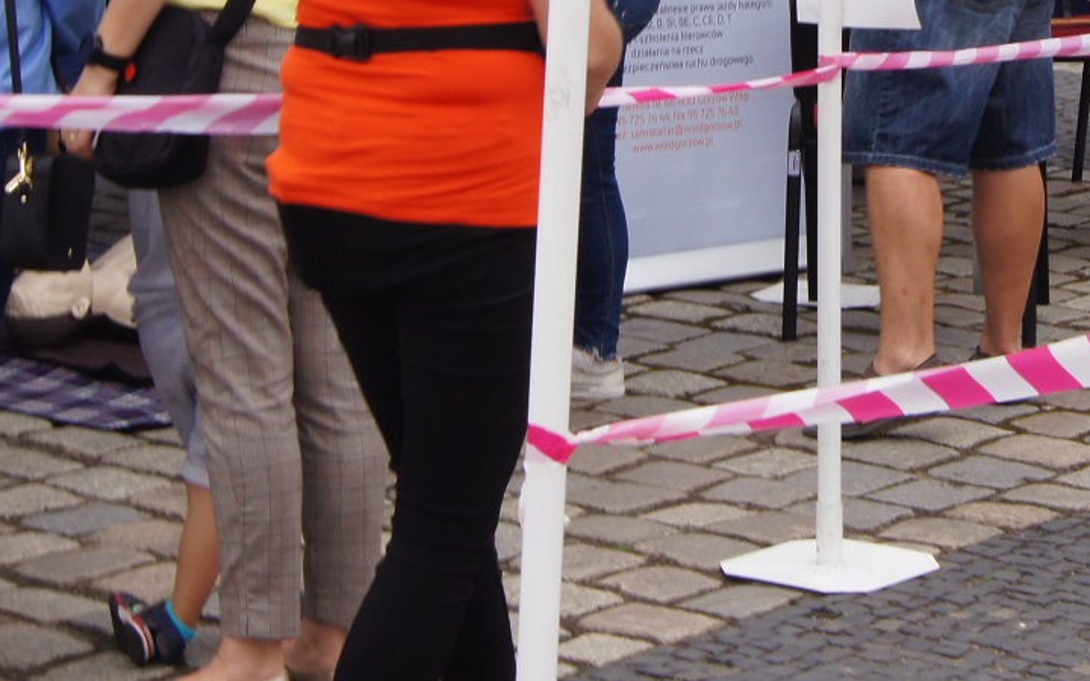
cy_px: -181
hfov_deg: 18.1
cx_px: 890
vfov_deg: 11.2
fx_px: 3386
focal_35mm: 114
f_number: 11
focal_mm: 28
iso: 100
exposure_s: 1/80
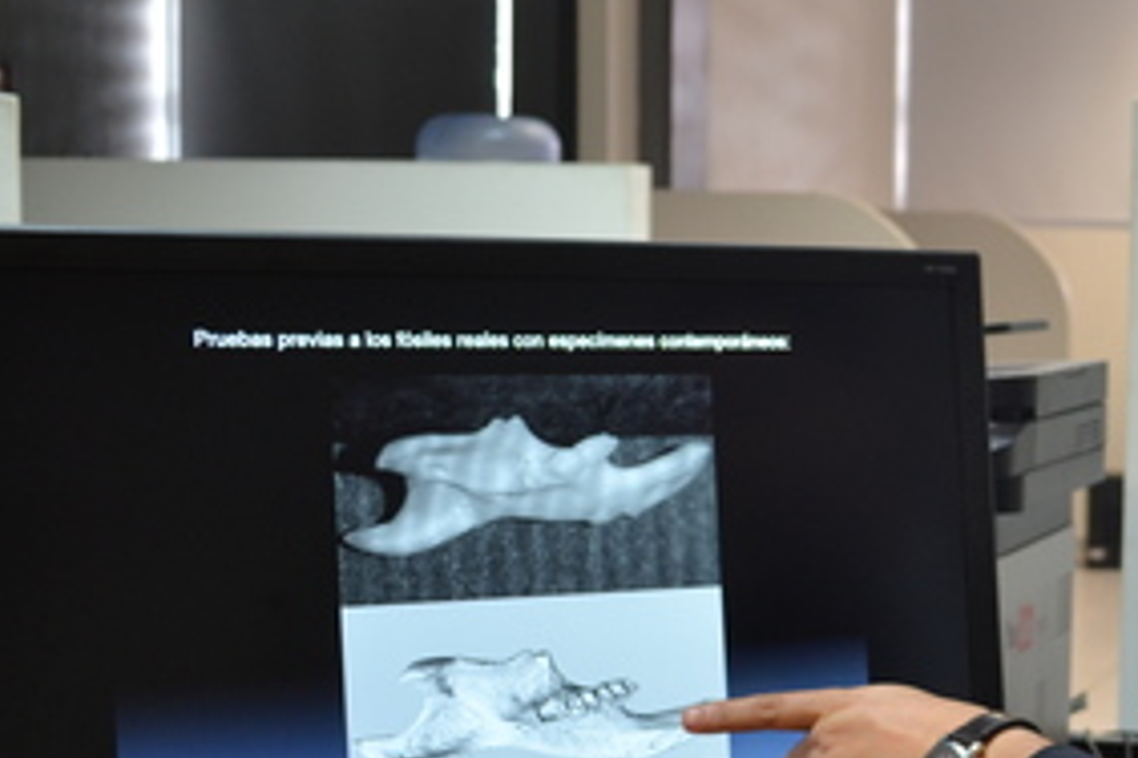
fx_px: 2371
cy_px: 514
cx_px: 1126
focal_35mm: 75
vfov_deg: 18.1
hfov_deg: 25.7
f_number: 3.8
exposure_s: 1/30
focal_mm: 22
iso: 400
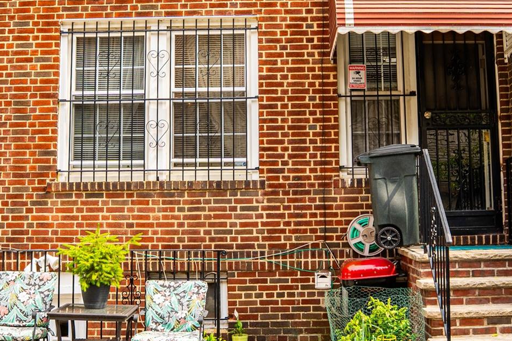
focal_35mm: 52
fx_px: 739
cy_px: 141
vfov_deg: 26.0
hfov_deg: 38.1
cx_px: 292
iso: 125
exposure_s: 1/1600
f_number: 5
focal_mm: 24
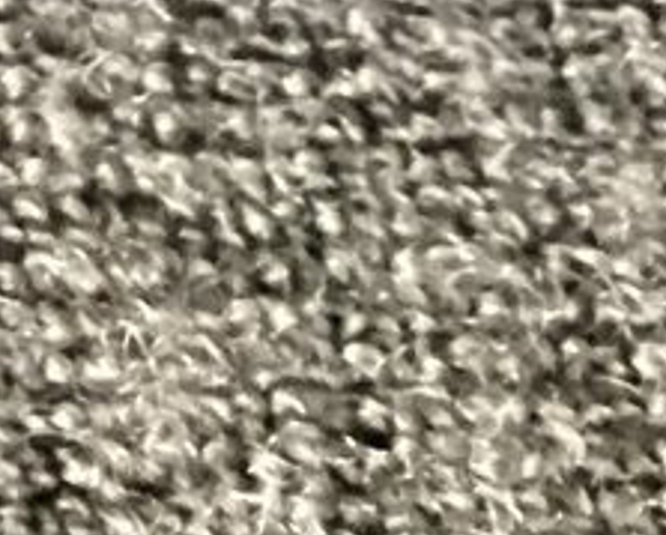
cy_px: -961
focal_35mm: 205
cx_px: -1115
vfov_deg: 6.9
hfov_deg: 8.4
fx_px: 4046
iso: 640
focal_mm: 3.3
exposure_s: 1/24
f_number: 2.4
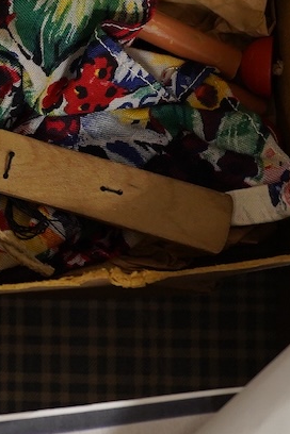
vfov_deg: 16.5
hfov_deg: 10.7
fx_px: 1498
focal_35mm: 124
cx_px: -148
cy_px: 127
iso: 2000
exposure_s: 1/100
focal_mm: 30
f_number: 7.1
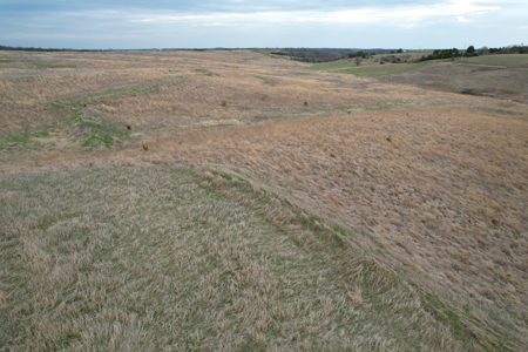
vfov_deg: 57.2
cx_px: 264
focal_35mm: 22
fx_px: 323
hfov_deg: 78.6
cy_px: 176
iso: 100
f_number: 2.8
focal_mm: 8.38
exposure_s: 1/500
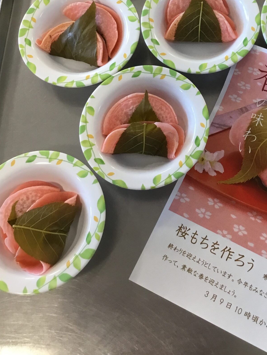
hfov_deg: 28.5
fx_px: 514
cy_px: 72
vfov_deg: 36.9
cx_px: 209
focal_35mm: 50
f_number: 2.4
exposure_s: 1/30
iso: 40
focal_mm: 3.3
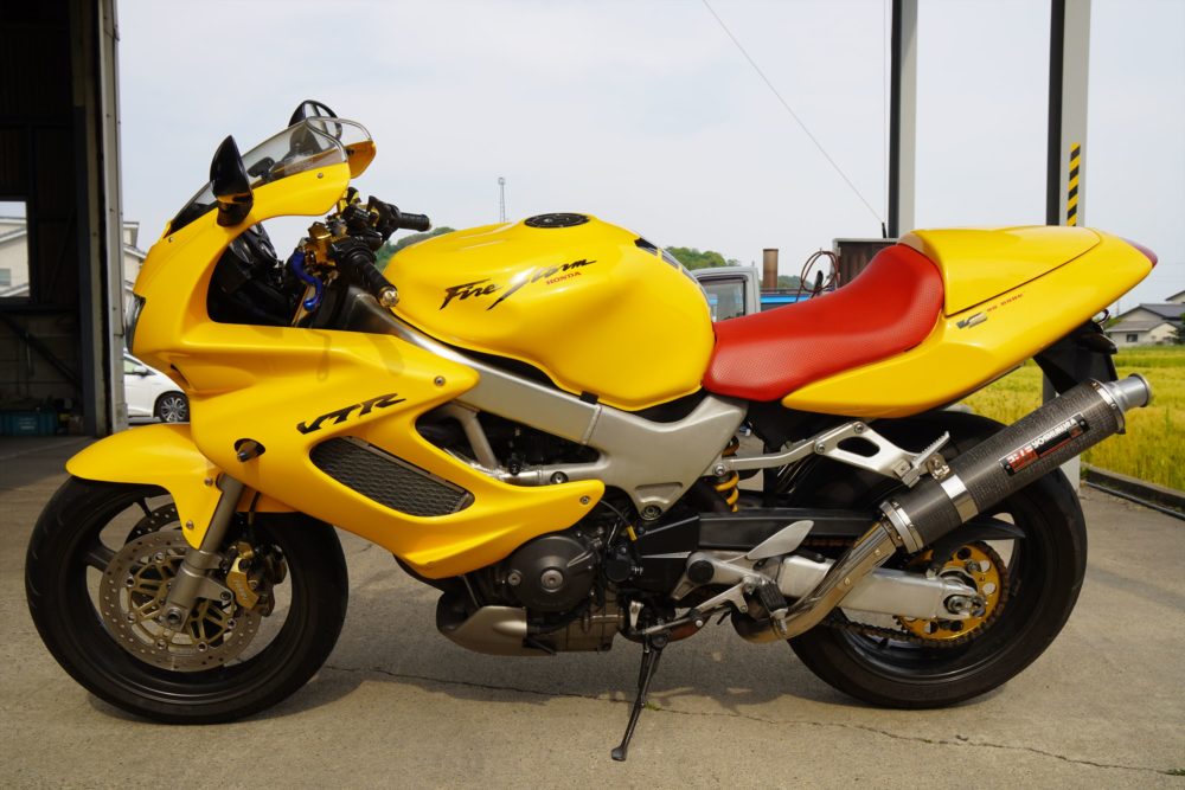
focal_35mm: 33
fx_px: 1086
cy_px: 395
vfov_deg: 40.0
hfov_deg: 57.2
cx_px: 592
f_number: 9
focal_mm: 22
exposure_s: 1/125
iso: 100
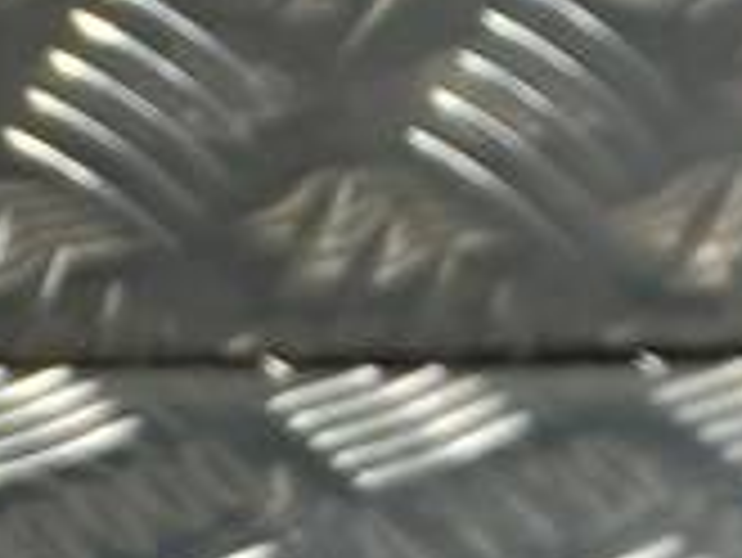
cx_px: 2244
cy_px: 1233
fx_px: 3325
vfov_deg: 8.9
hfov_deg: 9.7
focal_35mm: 155
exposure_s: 1/50
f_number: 1.8
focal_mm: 4.6
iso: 32
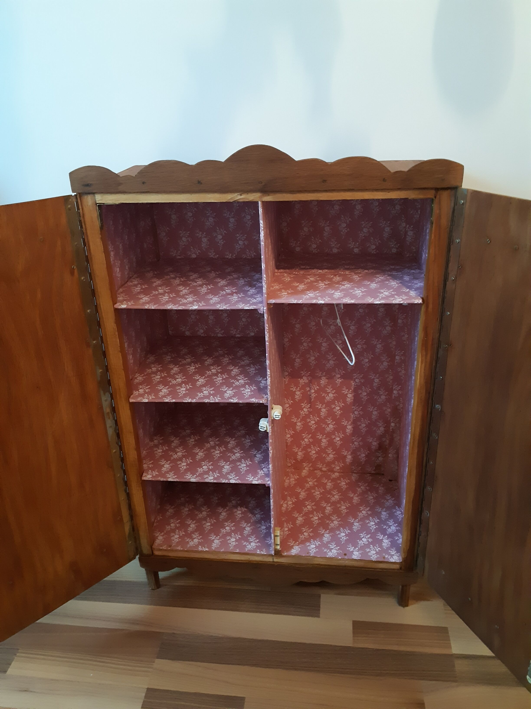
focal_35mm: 26
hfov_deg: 53.1
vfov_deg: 67.3
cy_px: 354
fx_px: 532
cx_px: 266
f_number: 1.7
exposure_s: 1/24
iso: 500
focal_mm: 3.93
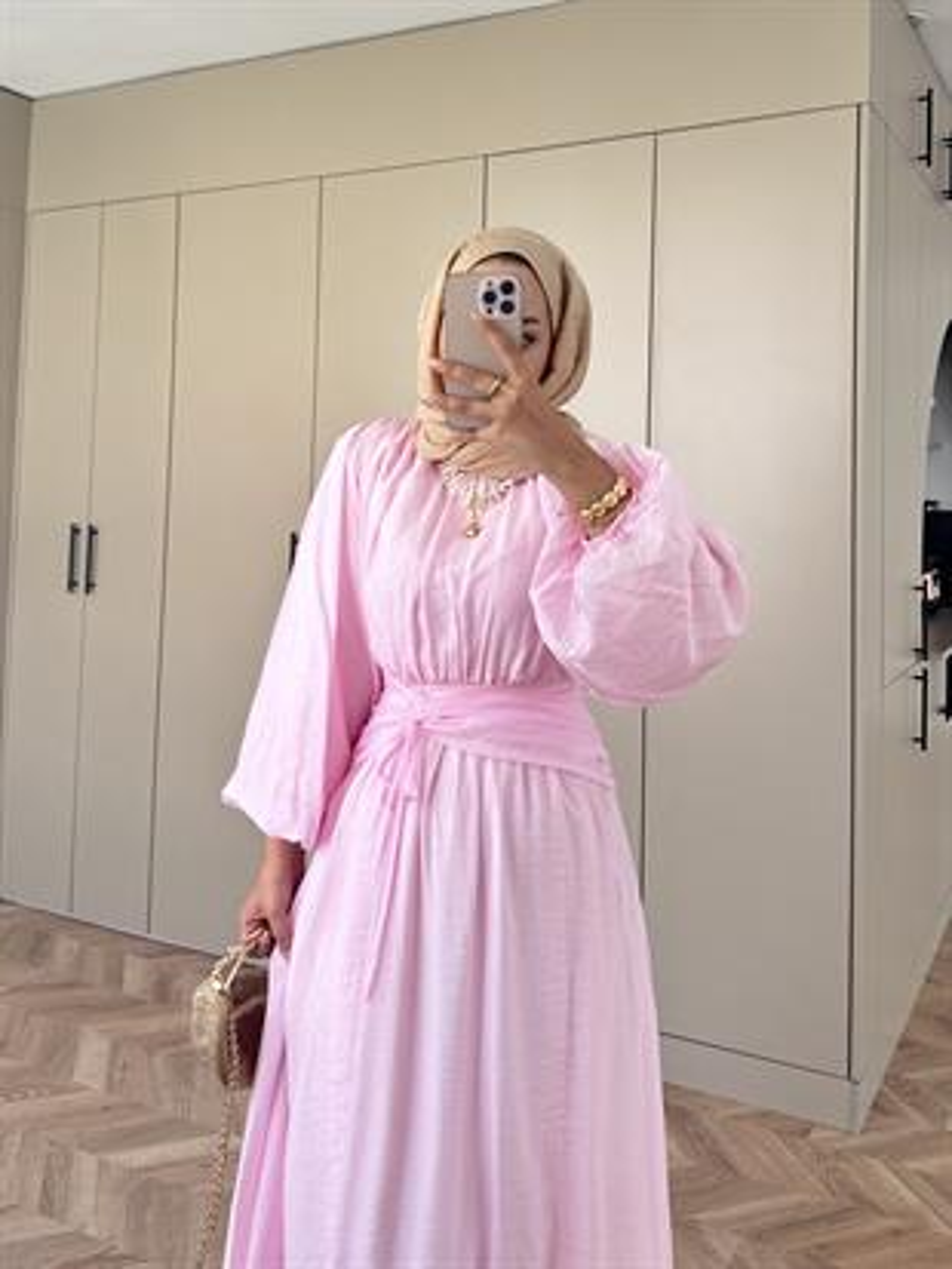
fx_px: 880
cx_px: 476
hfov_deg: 56.8
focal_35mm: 24
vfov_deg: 71.6
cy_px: 634
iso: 125
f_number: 1.78
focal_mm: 6.86
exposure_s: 1/121
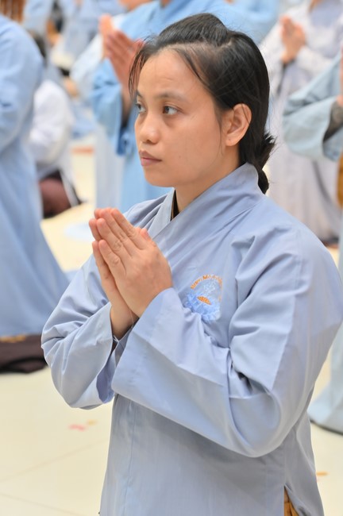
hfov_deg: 11.4
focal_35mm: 120
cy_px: 258
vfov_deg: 17.1
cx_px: 172
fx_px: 1719
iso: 1600
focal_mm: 120
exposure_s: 1/60
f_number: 5
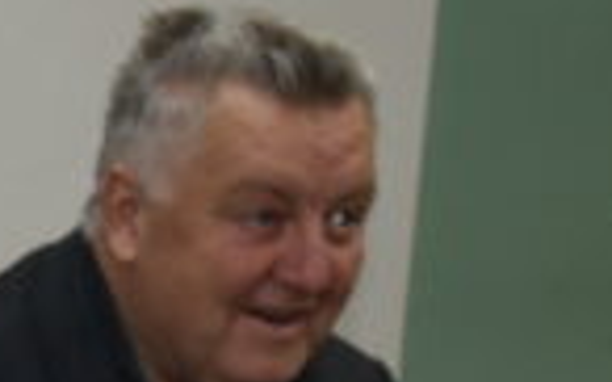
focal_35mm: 209
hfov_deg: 9.3
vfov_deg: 6.2
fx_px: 3483
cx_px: -666
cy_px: 630
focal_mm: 26
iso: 800
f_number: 5
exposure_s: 1/100
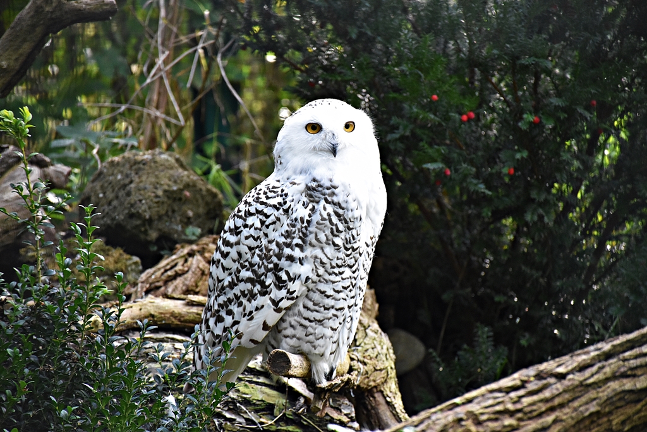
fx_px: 3774
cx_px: 324
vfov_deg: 6.5
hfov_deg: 9.8
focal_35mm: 210
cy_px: 216
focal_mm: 140
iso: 2000
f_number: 5.6
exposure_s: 1/500
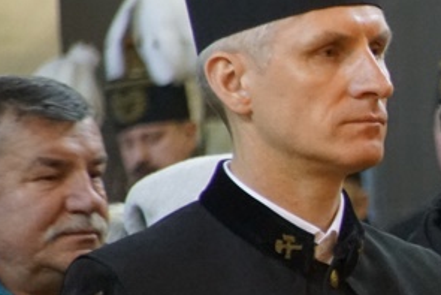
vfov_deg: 1.8
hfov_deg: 2.7
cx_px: 716
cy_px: 227
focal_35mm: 762
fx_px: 9339
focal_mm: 150
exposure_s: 1/30
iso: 3200
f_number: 5.6
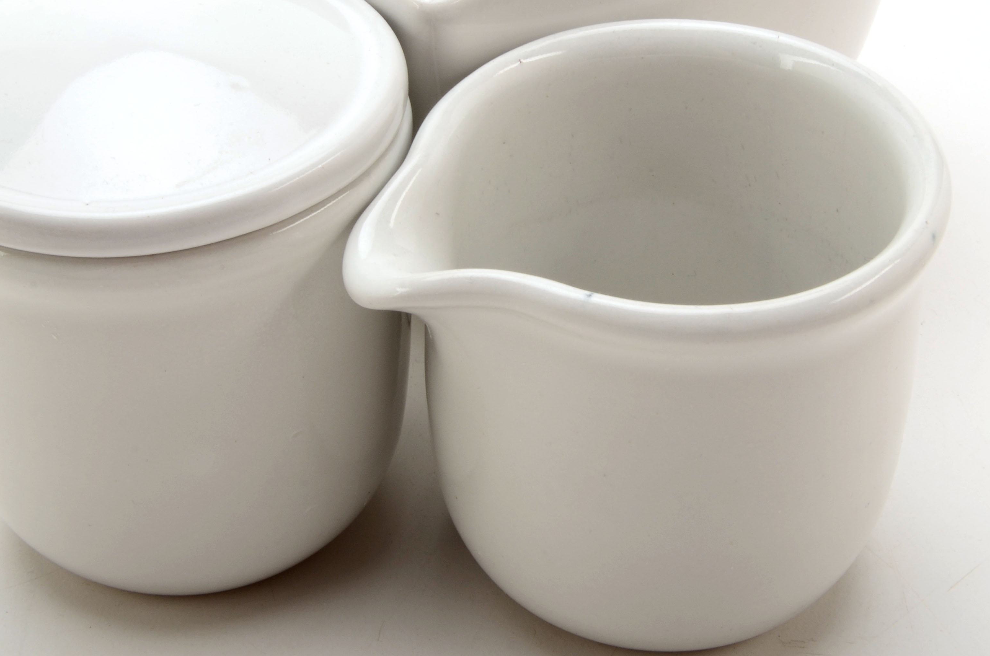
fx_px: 2250
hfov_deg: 24.8
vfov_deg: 16.5
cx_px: 485
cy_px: 175
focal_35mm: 82
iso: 100
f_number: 22
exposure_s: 1/200
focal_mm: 34
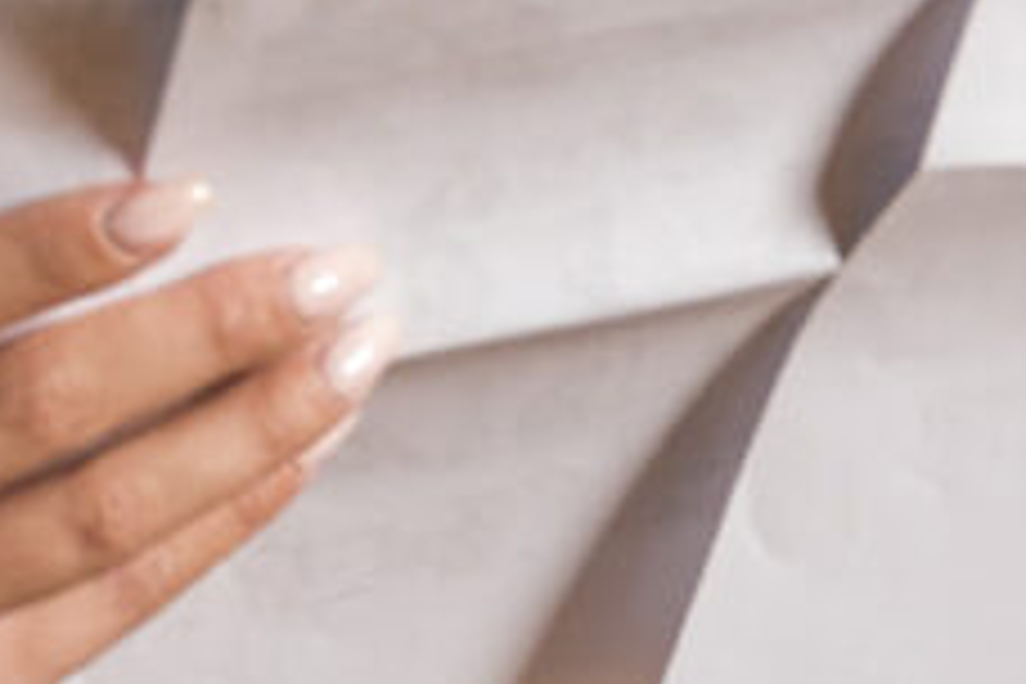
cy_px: -835
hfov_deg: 1.5
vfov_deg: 1.0
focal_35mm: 1346
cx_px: -742
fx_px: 38358
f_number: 4.5
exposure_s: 1/160
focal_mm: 200
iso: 320
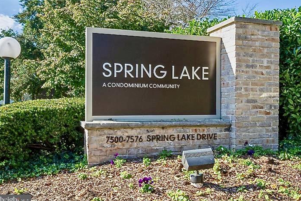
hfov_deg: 53.1
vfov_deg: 36.9
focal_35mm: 36
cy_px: 102
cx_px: 152
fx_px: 301
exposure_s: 1/125
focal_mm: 35
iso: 320
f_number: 11
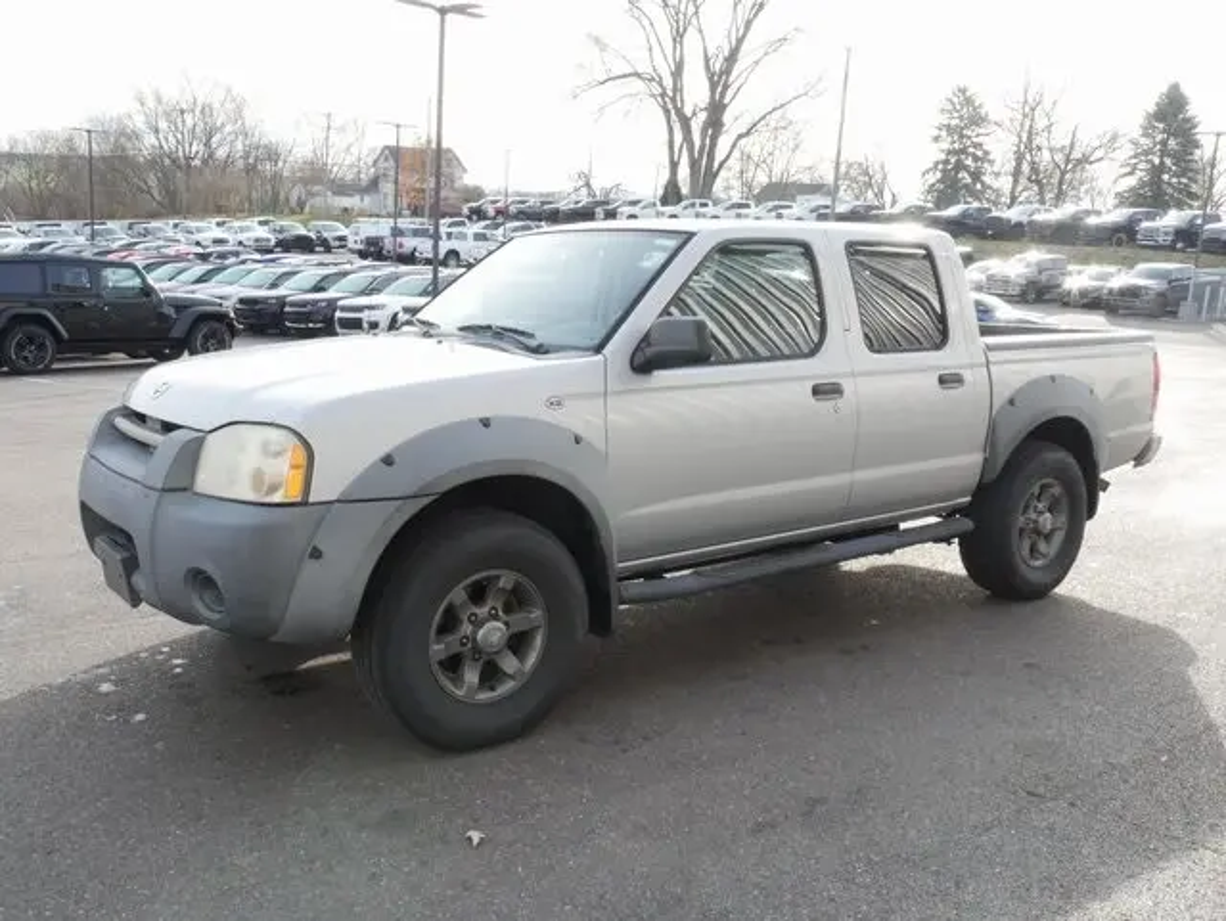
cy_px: 460
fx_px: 1134
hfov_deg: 56.8
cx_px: 613
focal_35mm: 32
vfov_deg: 44.2
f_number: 20
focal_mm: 16
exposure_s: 1/60
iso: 800
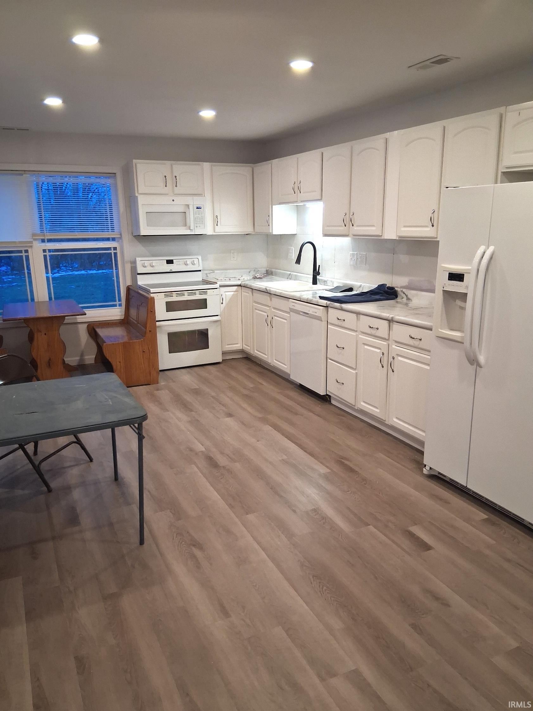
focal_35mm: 26
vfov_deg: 67.3
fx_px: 534
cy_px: 356
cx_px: 266
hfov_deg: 53.1
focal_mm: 3.98
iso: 400
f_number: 1.8
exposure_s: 1/120
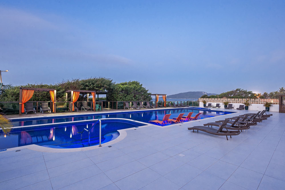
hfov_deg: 93.3
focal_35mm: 17
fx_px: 135
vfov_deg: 70.4
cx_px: 142
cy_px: 95
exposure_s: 1.3
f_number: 11
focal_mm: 17
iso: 400
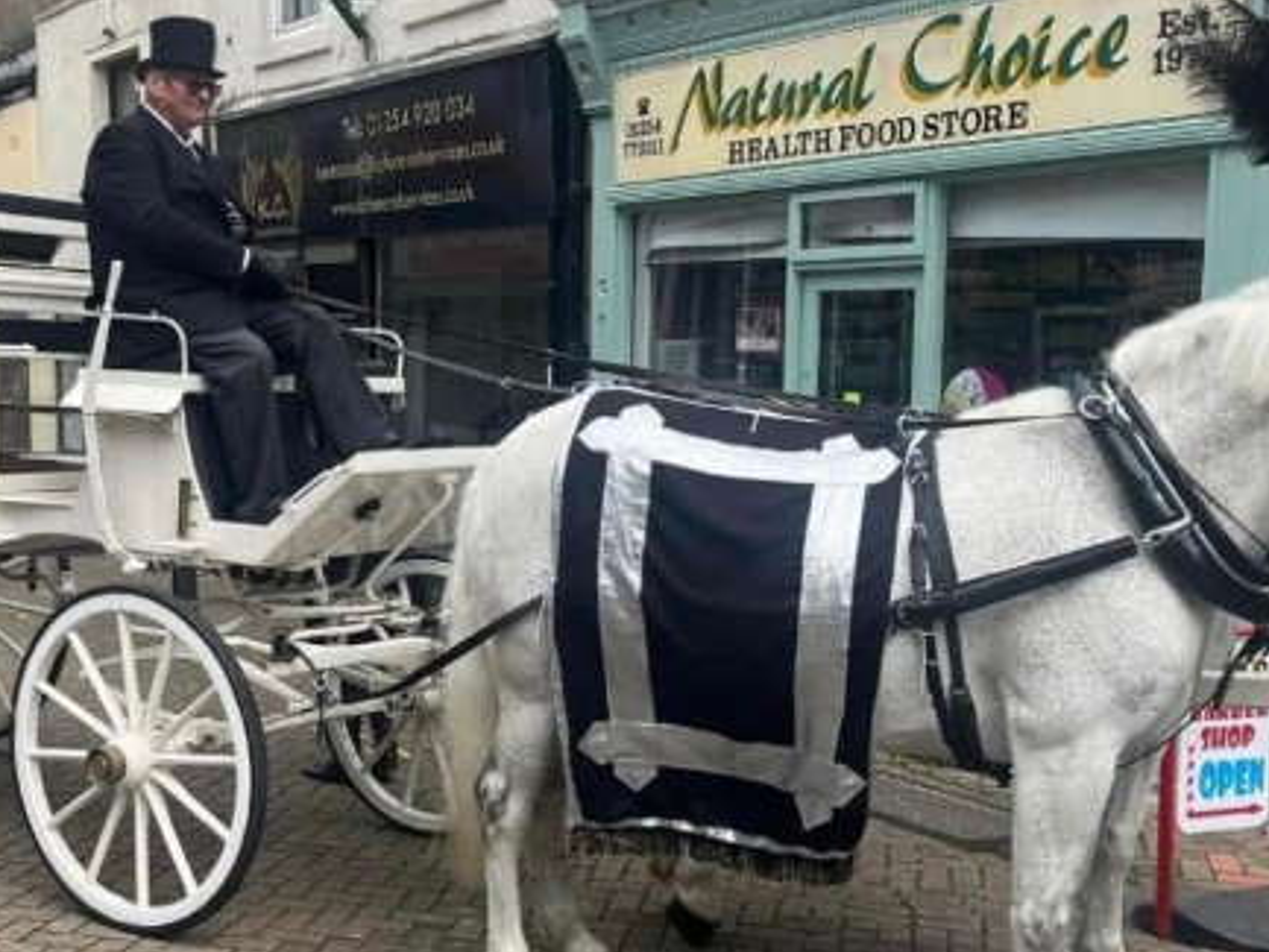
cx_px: 595
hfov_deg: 53.9
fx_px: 1247
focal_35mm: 34
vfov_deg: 41.8
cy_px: 436
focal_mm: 6.3
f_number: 1.7
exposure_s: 1/120
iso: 500
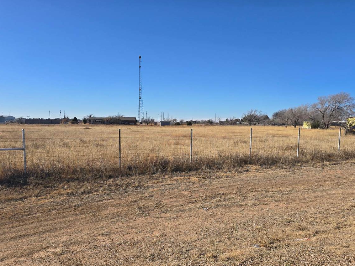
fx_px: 267
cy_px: 143
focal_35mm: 26
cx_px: 179
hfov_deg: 67.3
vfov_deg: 53.0
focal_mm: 6.3
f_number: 1.7
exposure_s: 1/1008
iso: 12
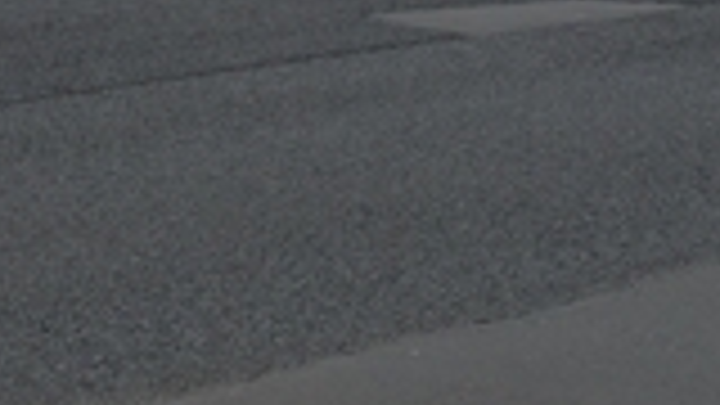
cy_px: -734
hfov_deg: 11.4
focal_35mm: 187
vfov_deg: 6.1
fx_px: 3570
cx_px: 81
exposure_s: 1/800
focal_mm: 10.4
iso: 125
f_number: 5.6
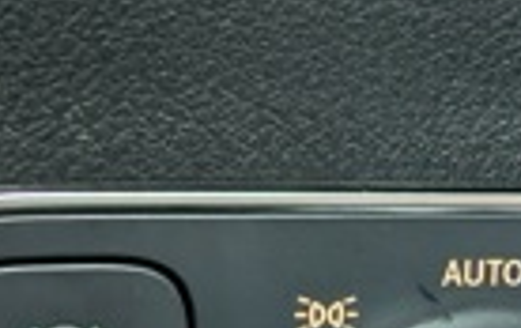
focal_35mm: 147
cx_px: 698
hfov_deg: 13.6
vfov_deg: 8.9
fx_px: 2092
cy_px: 385
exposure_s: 1/23.8
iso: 148
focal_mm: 6.9
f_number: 1.68
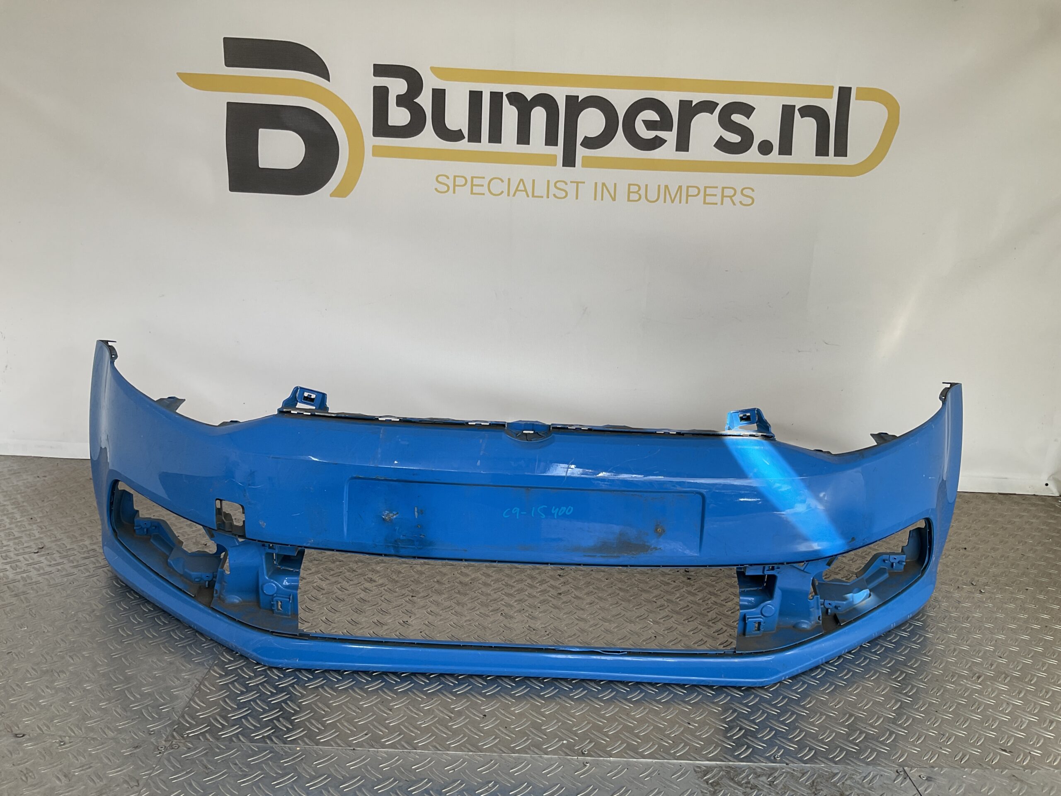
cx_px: 530
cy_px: 398
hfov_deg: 61.7
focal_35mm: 29
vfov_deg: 48.2
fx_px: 889
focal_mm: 3
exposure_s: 1/118
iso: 16
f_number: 1.8
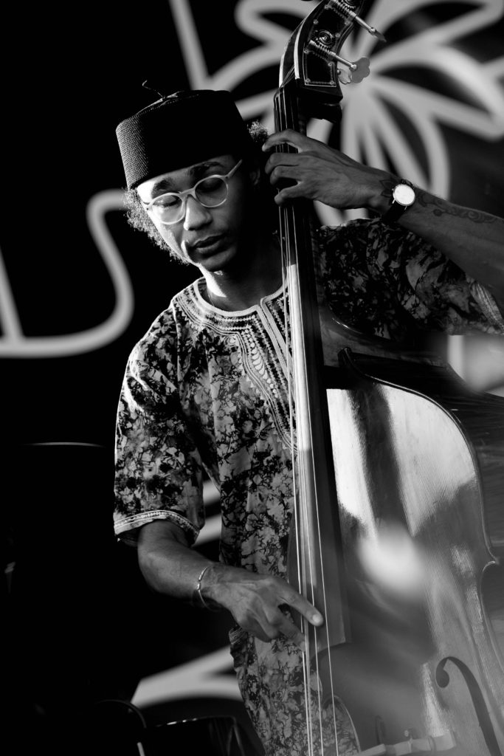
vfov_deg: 10.2
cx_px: 252
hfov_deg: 6.8
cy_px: 378
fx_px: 4240
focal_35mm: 202
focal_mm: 135
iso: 400
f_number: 3.5
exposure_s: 1/320
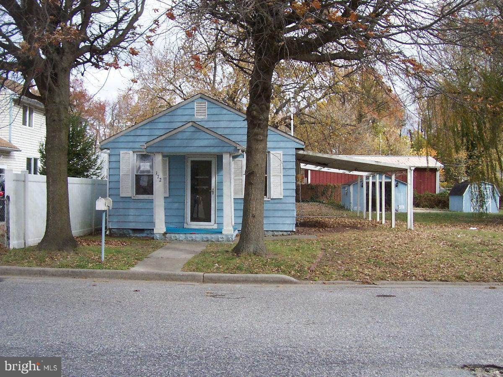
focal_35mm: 37
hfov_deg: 50.1
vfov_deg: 38.7
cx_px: 252
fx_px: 538
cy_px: 188
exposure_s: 1/500
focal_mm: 5.6
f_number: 2.8
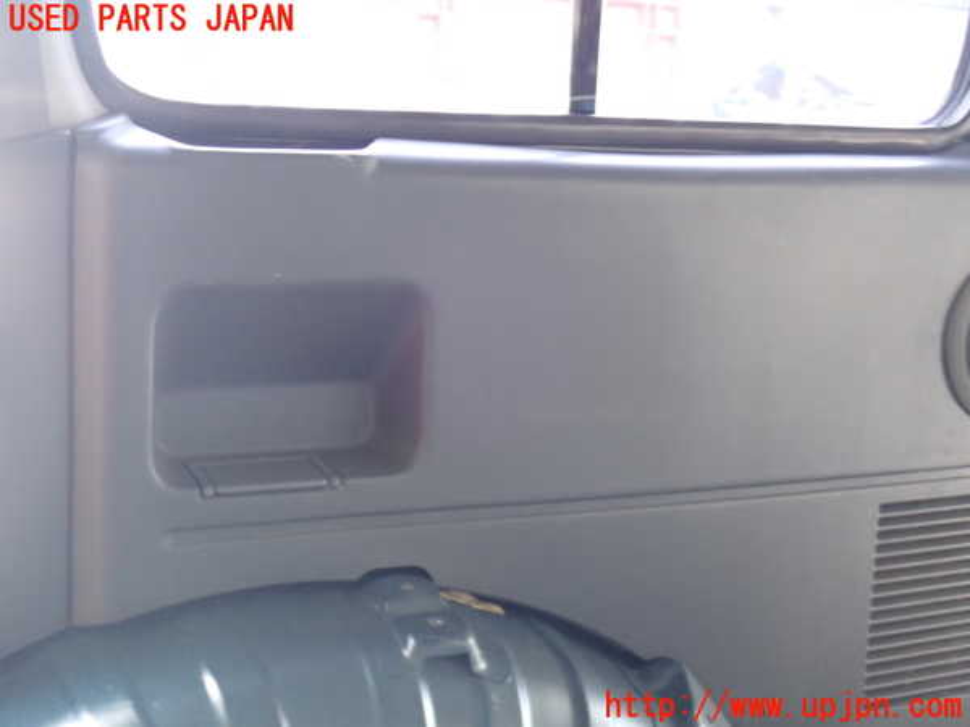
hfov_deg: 35.5
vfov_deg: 27.0
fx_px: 1513
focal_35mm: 54
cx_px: 485
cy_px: 364
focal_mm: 9.65
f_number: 3.3
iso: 800
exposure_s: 1/20
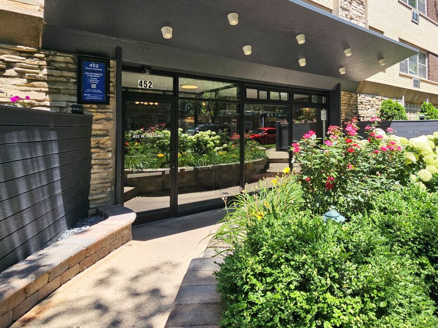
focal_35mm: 20
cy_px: 119
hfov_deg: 80.6
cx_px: 267
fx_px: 253
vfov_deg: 64.8
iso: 50
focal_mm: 2.2
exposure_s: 1/1019
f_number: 2.2
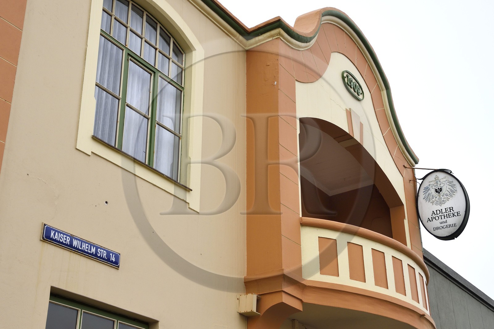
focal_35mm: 48
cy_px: 164
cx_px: 247
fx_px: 658
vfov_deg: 28.1
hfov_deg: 41.1
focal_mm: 48
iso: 400
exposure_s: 1/160
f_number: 11
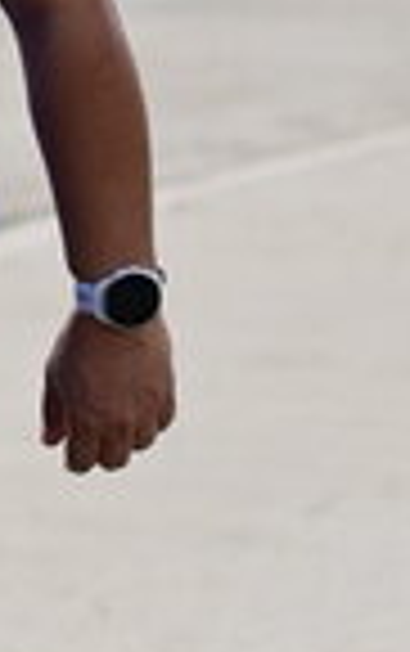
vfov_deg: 7.4
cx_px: -252
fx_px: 5009
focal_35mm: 281
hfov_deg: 4.6
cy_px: -40
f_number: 2
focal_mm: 50
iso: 100
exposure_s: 1/3200
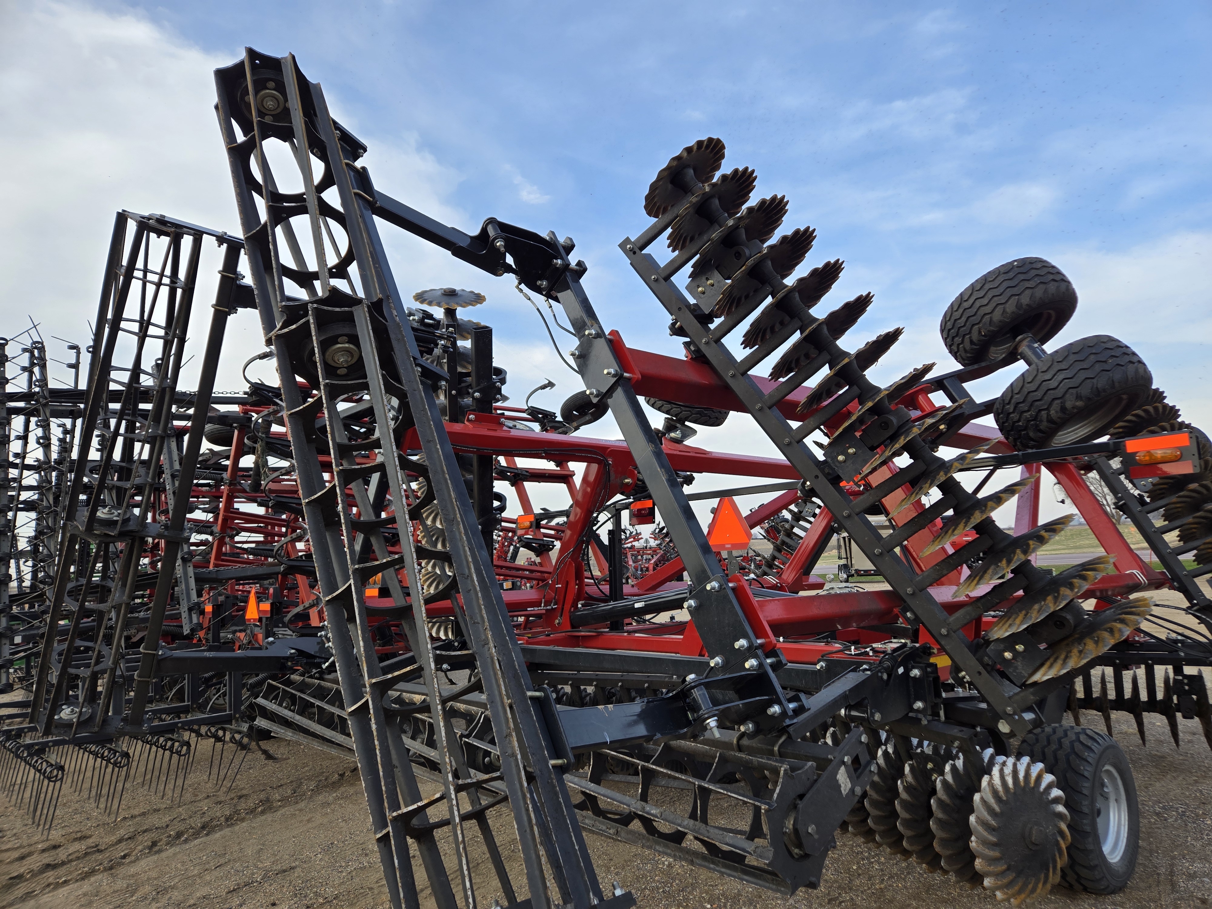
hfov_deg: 73.9
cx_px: 606
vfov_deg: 58.9
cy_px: 454
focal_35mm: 23
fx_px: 805
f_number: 1.8
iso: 25
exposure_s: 1/734
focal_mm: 5.4
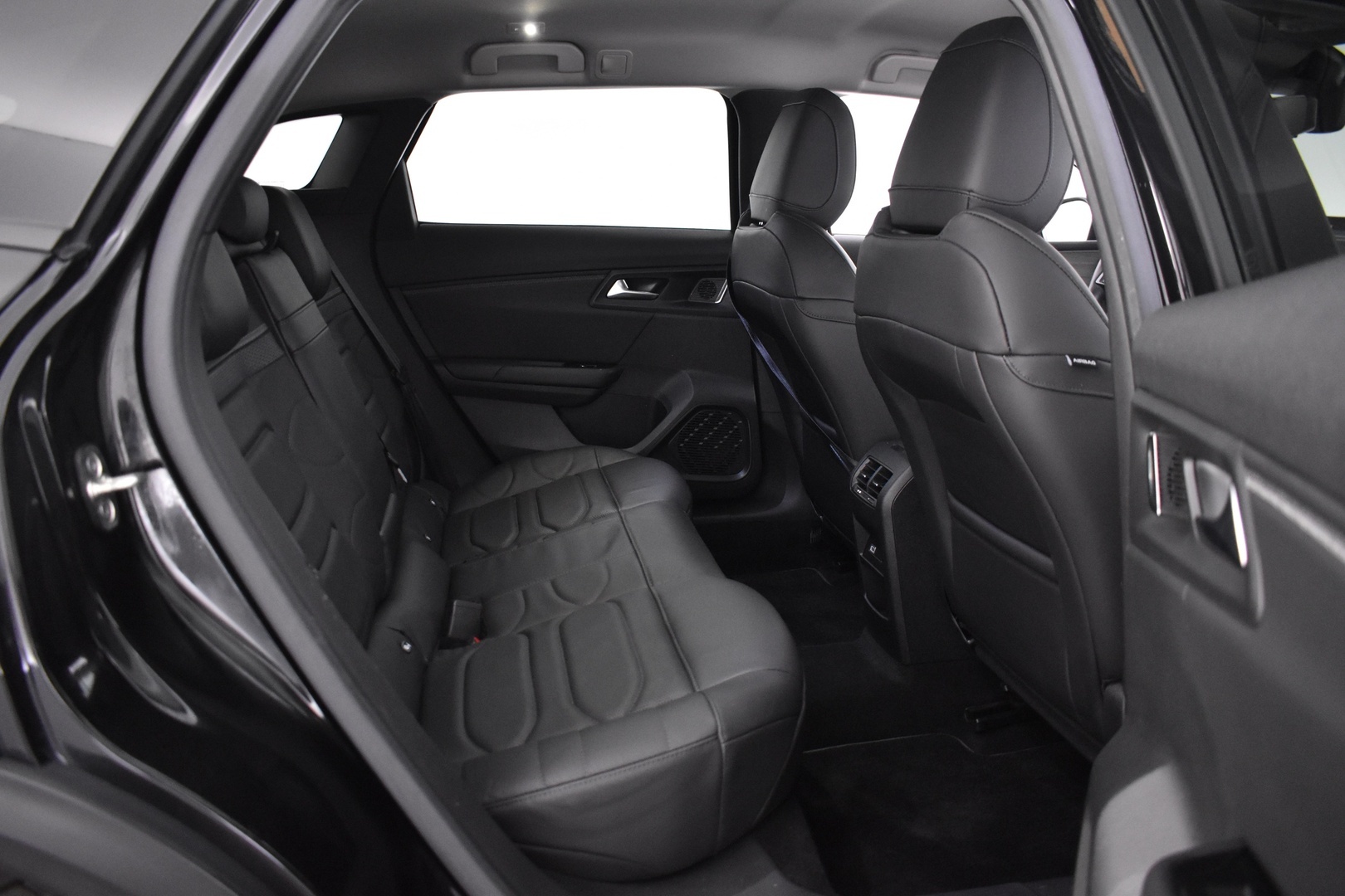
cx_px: 672
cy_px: 448
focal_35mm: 27
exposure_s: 1/25
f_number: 3.5
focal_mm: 18
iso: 3200
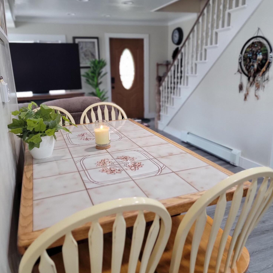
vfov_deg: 55.6
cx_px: 139
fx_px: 259
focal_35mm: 29
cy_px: 127
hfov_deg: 55.6
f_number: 1.8
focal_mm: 6.7
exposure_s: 1/120
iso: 250
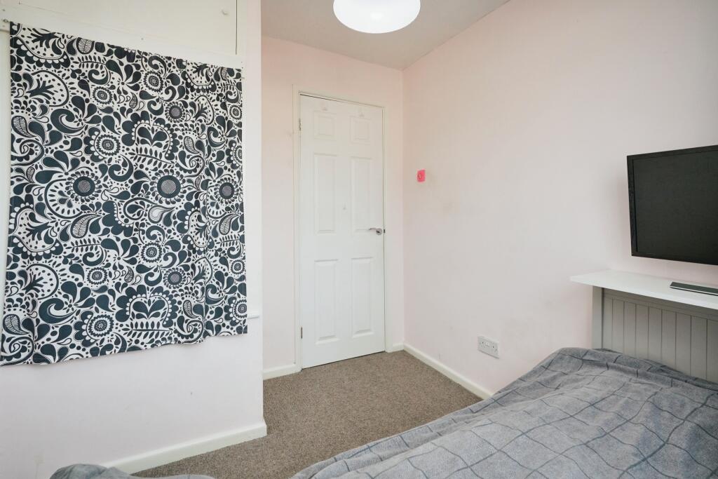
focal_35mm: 16
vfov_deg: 73.8
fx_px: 319
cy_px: 240
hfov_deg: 96.7
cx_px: 359
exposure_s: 1/160
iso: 1000
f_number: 8
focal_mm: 16
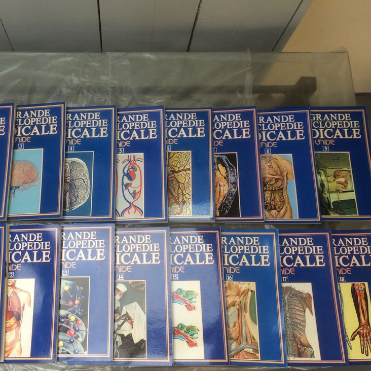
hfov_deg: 46.6
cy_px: 188
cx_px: 130
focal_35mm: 35
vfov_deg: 47.2
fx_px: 424
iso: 32
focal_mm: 4.15
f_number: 2.2
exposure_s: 1/109
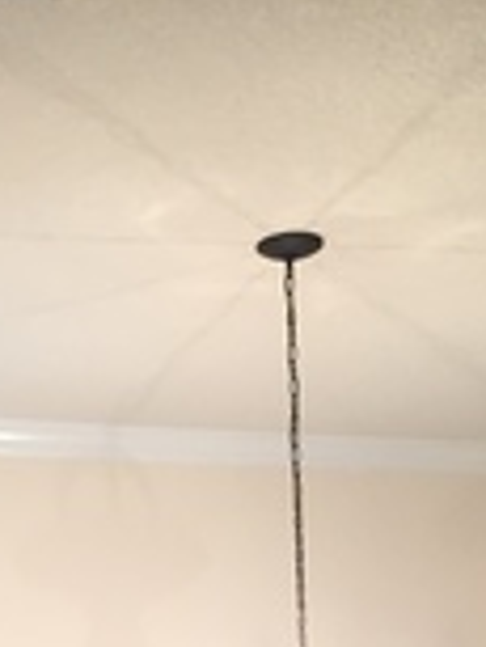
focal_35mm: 91
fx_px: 1701
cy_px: 994
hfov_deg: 16.2
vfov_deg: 18.8
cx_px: 123
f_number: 2.2
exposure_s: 1/30
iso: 100
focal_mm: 4.15
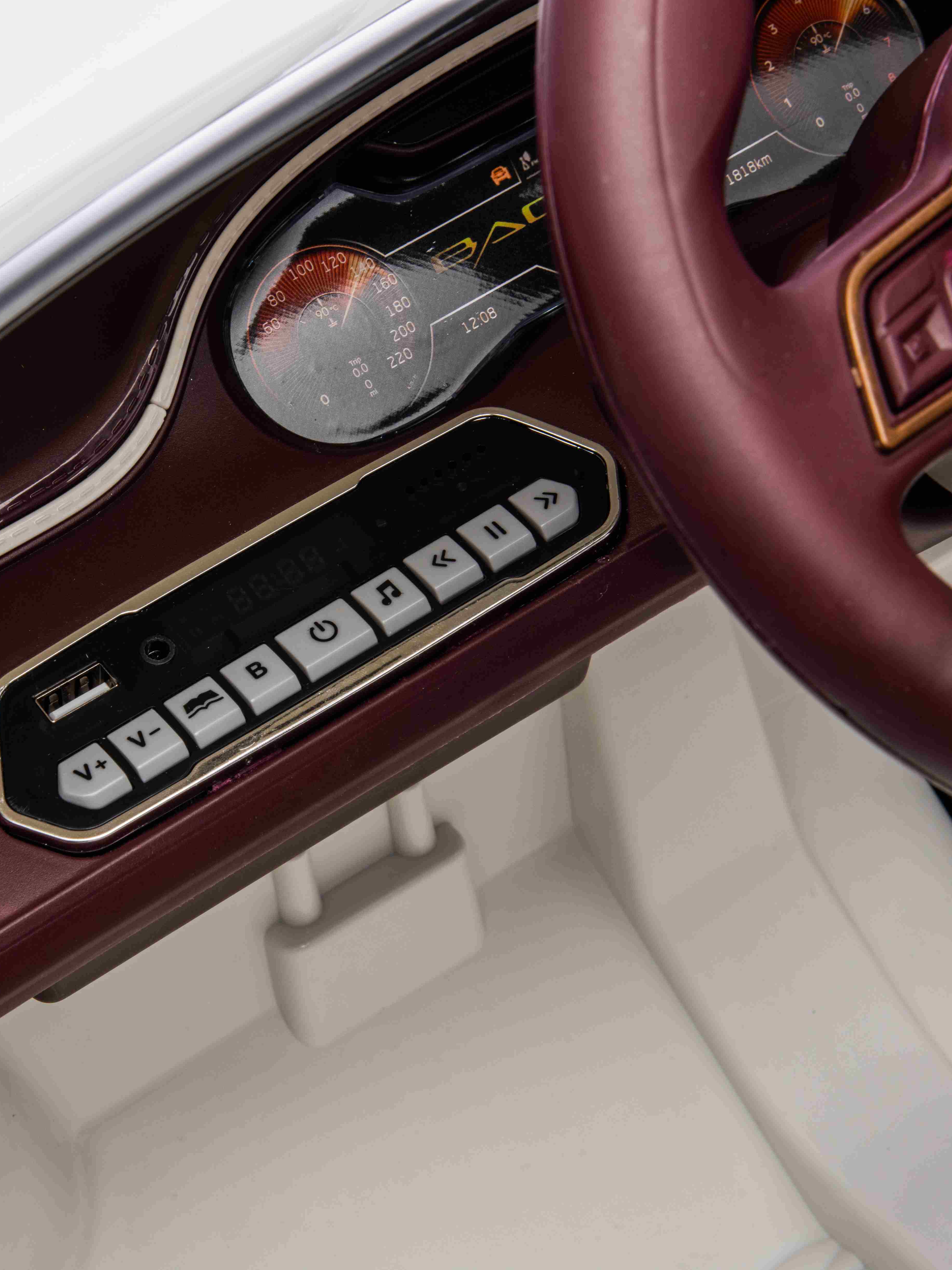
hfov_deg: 14.6
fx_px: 3703
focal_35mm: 101
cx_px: 274
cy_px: 635
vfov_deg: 19.4
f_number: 18
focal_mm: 70
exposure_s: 1/160
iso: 100
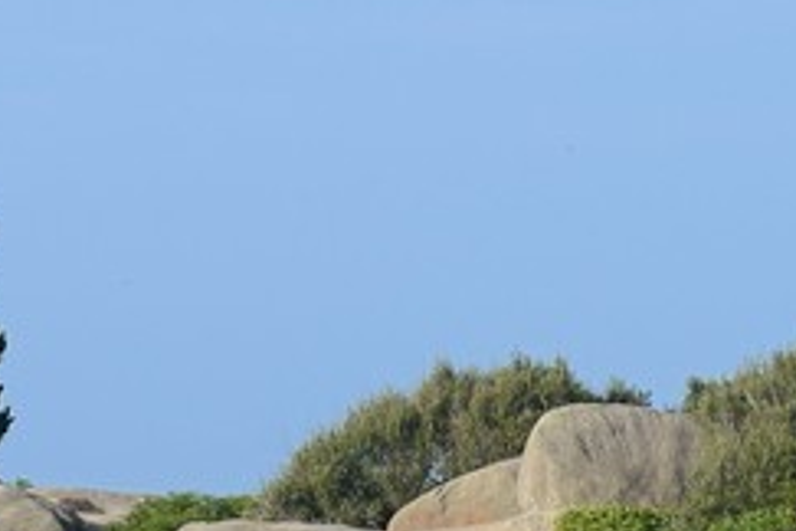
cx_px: 2257
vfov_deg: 1.0
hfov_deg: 1.6
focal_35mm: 1318
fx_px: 29140
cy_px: 959
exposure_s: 1/250
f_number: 10
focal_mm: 200
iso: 200
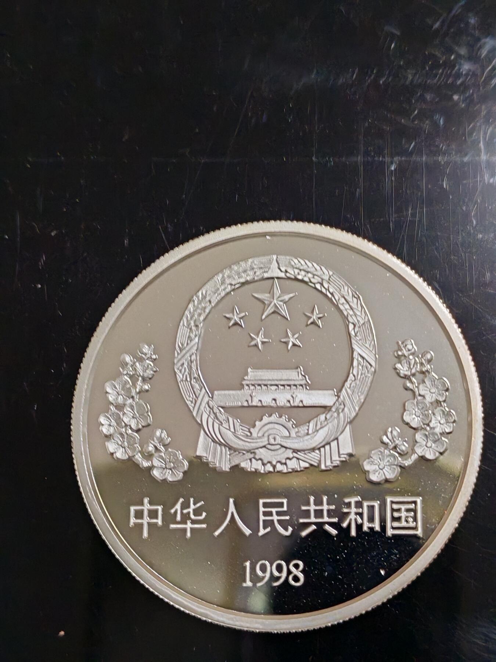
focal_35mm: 54
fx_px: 1032
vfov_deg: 35.5
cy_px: 331
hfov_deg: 27.0
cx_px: 248
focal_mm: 5.52
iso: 500
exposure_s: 1/50
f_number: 4
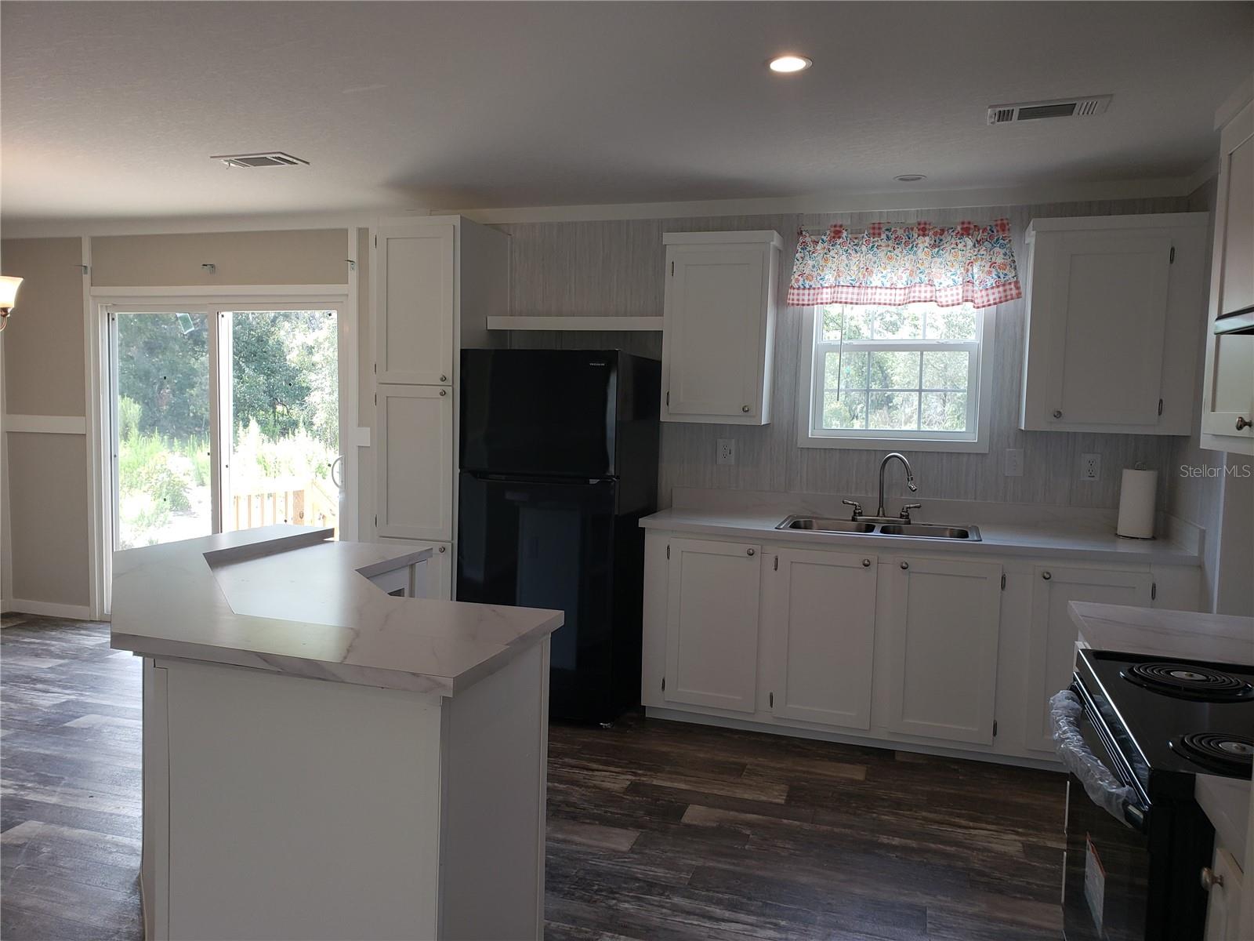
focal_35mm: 26
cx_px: 627
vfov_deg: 53.1
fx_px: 942
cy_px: 470
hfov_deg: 67.3
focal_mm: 4.3
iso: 100
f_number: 2.4
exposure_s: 1/120
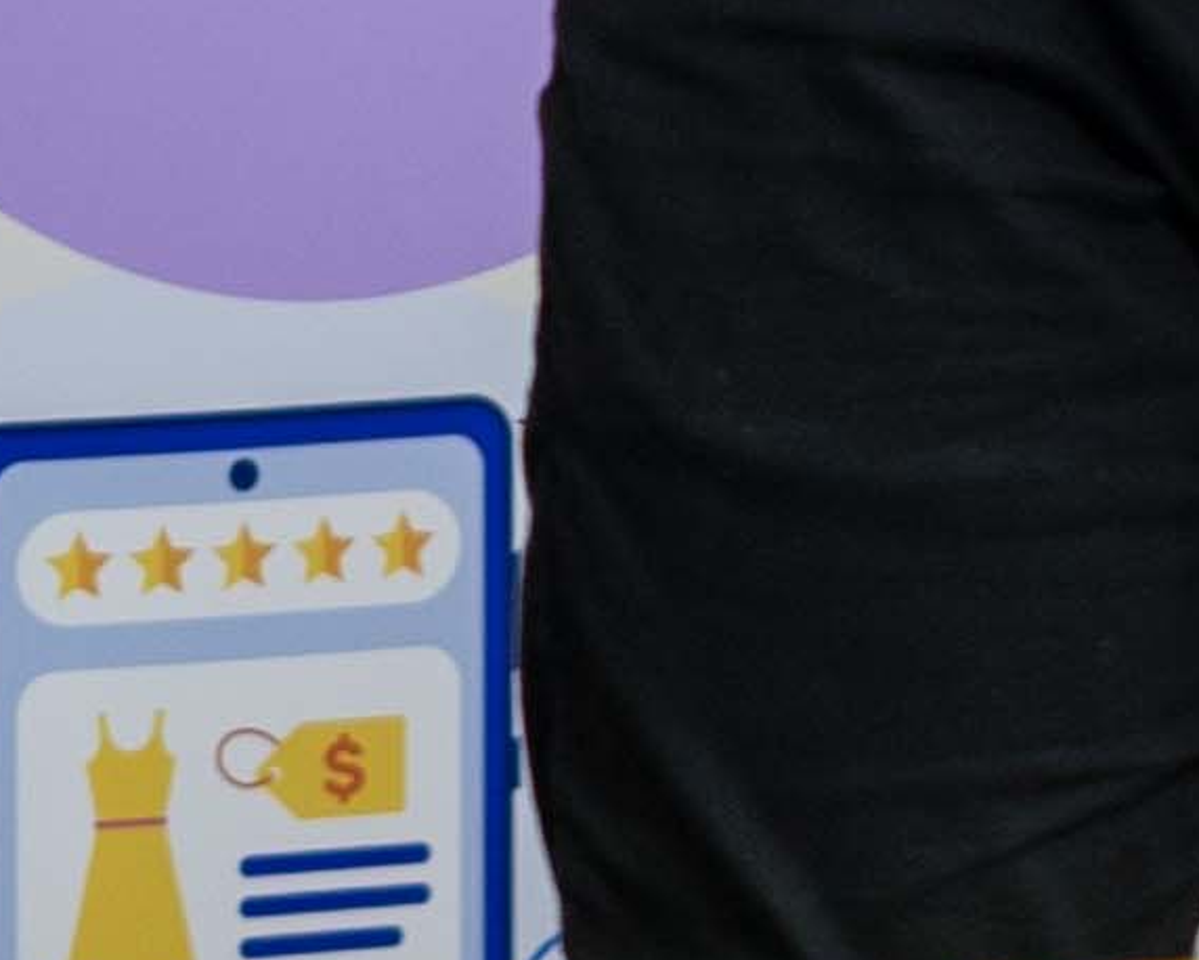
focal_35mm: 484
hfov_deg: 4.0
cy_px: -1664
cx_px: 740
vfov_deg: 3.2
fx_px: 17181
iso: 160
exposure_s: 1/100
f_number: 2.2
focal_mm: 50
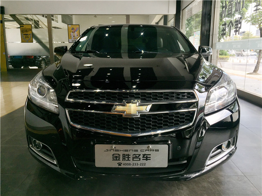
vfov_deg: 48.2
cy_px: 98
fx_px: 219
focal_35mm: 29
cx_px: 131
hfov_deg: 61.7
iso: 32
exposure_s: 1/200
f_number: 2.2
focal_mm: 4.15
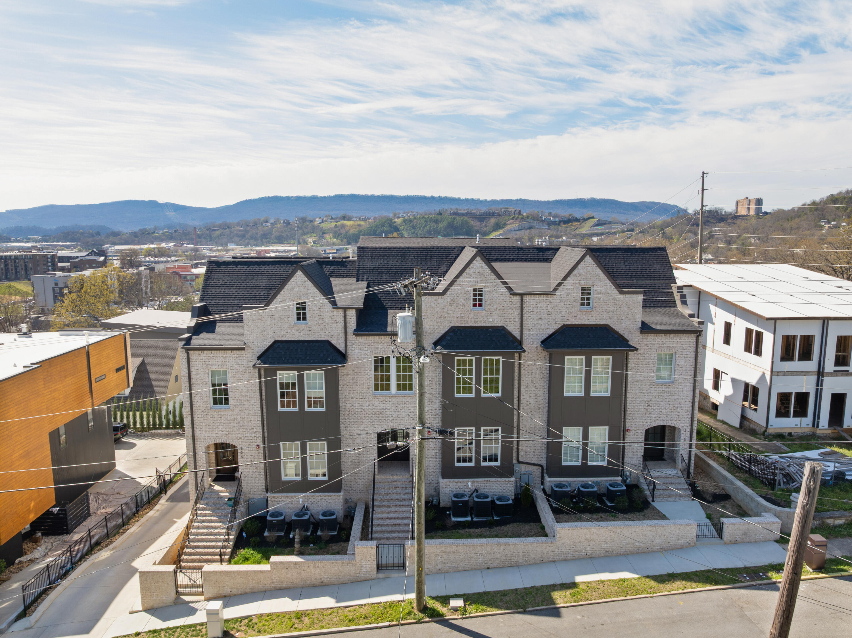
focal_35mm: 24
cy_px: 319
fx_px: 590
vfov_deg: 56.8
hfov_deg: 71.6
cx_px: 426
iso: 100
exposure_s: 1/240
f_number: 7.1
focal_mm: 12.29
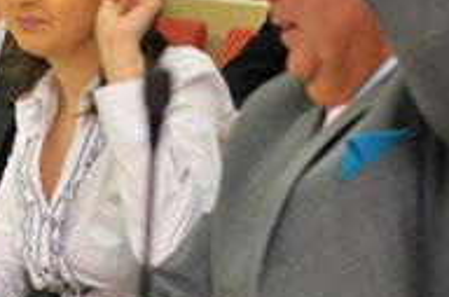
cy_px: 50
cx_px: -75
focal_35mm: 274
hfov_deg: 7.5
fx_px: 3409
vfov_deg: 5.0
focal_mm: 50
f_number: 2.5
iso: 200
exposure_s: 1/60
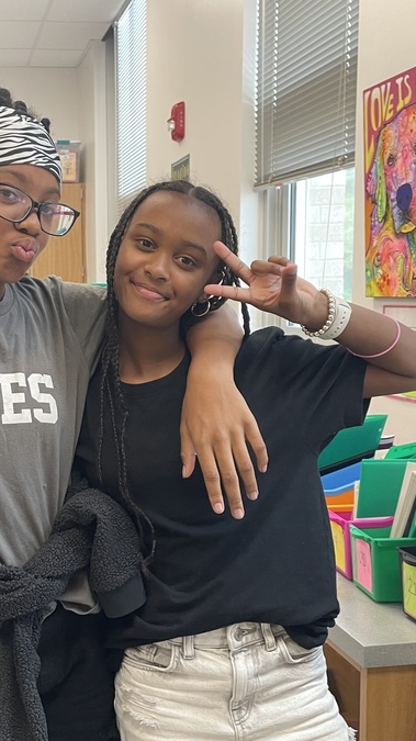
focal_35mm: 43
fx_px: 844
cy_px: 413
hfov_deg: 26.9
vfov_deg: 47.3
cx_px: 55
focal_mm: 4.2
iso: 160
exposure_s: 1/60
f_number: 1.6
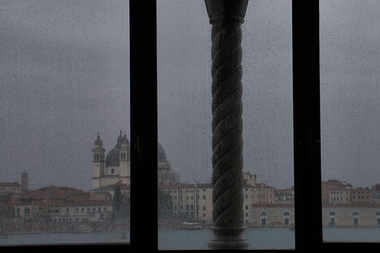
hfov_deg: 22.6
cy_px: 129
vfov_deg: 15.2
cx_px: 227
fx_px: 950
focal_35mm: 90
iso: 200
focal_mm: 48
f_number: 13
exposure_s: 1/60
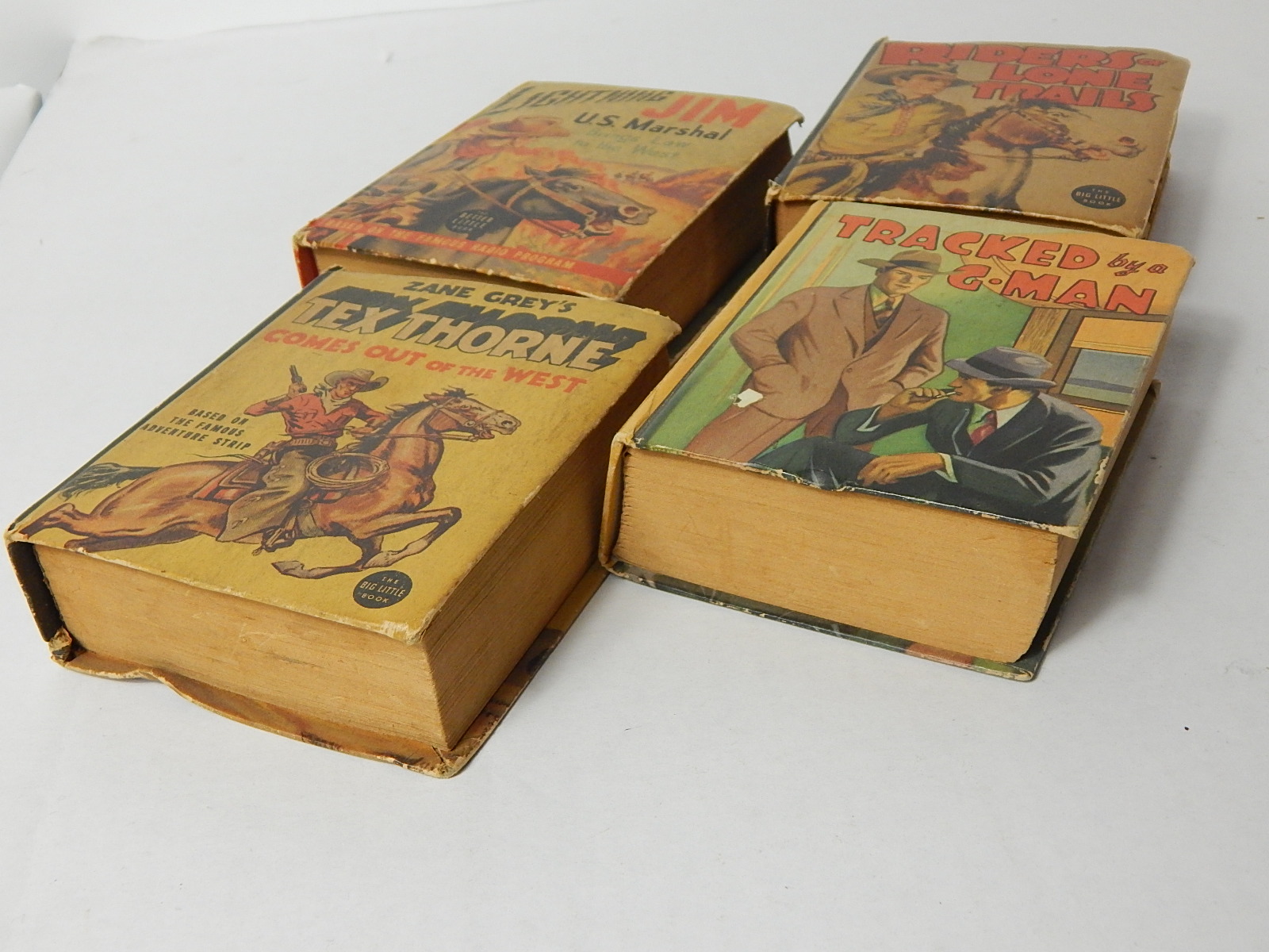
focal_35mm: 43
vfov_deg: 33.6
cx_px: 634
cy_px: 476
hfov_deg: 43.9
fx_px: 1576
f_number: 3.6
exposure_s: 1/125
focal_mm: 7.7
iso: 400
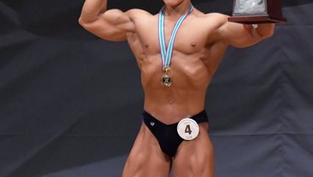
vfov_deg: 1.9
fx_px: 5280
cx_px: 166
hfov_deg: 3.4
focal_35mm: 636
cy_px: 121
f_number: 5.6
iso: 6400
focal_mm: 190
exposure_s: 1/400
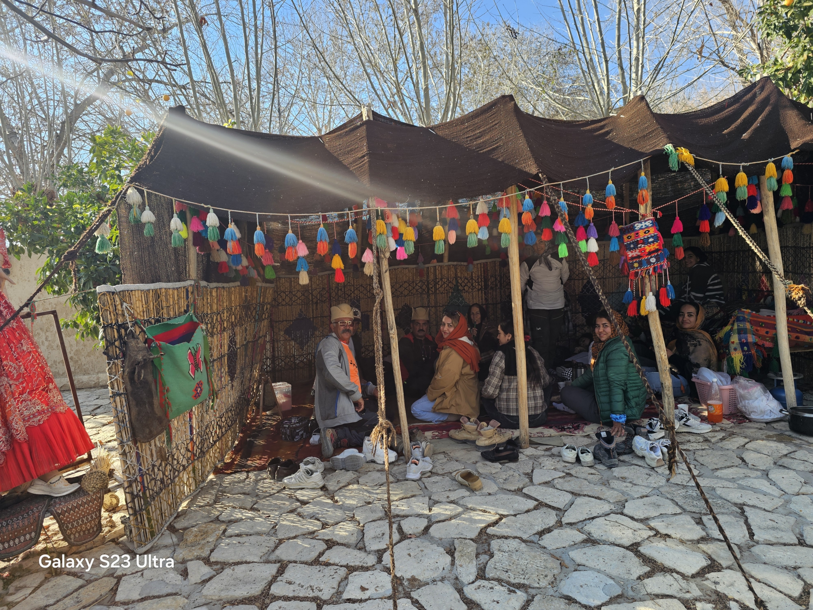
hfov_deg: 73.9
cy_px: 305
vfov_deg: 58.9
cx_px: 406
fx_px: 540
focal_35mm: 23
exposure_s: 1/180
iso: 12
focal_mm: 6.3
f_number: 1.7
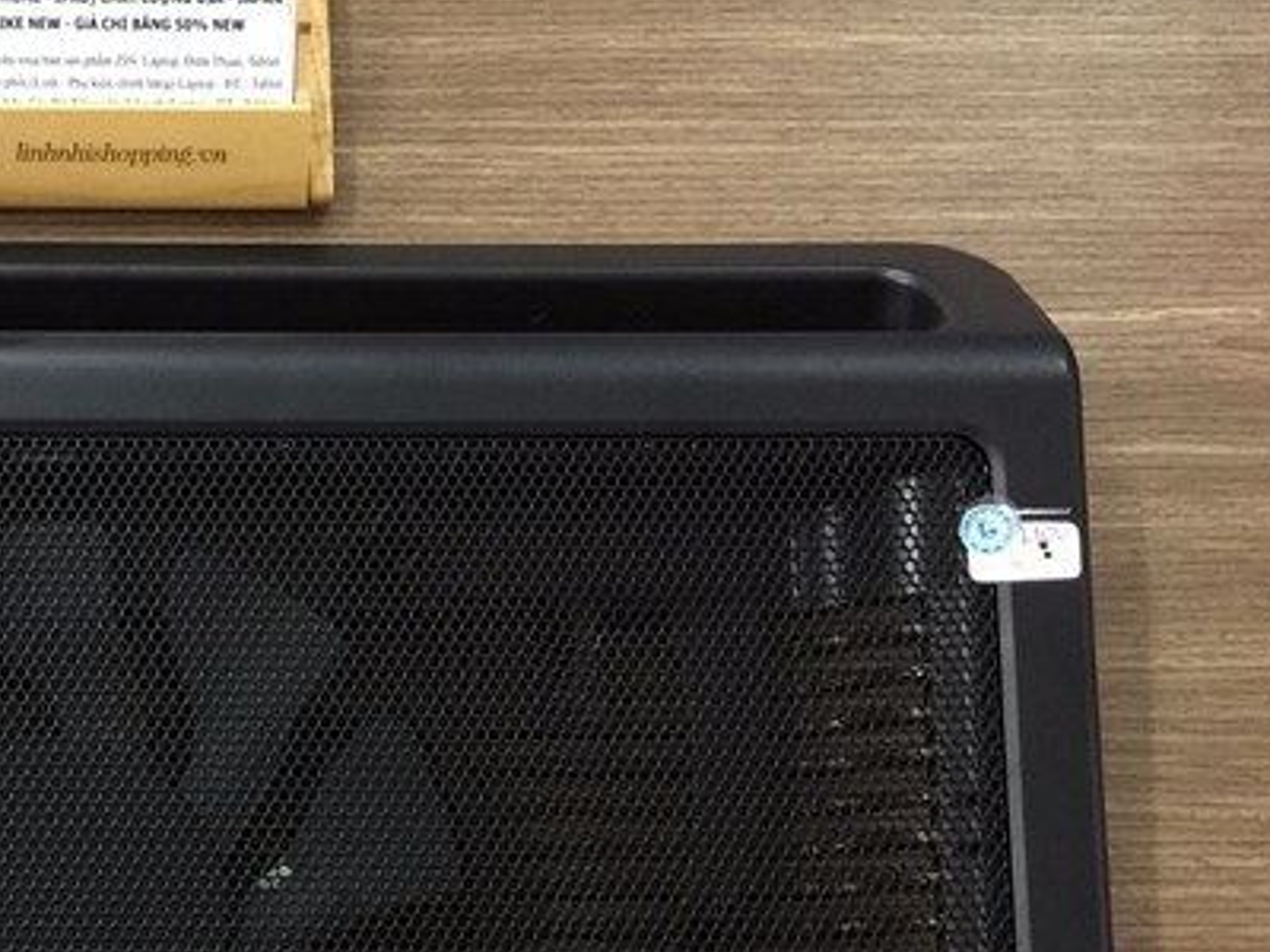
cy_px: 873
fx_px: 2128
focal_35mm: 58
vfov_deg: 24.4
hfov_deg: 31.1
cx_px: 44
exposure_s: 1/10
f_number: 2.2
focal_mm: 4.15
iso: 100
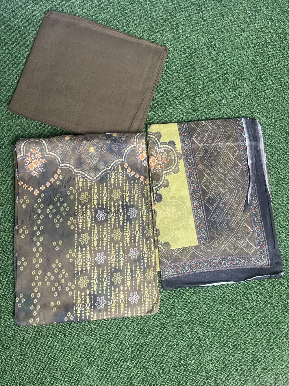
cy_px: 193
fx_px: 278
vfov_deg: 69.4
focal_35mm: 25
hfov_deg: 54.9
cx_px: 144
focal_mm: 5.1
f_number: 1.6
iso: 100
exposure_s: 1/51
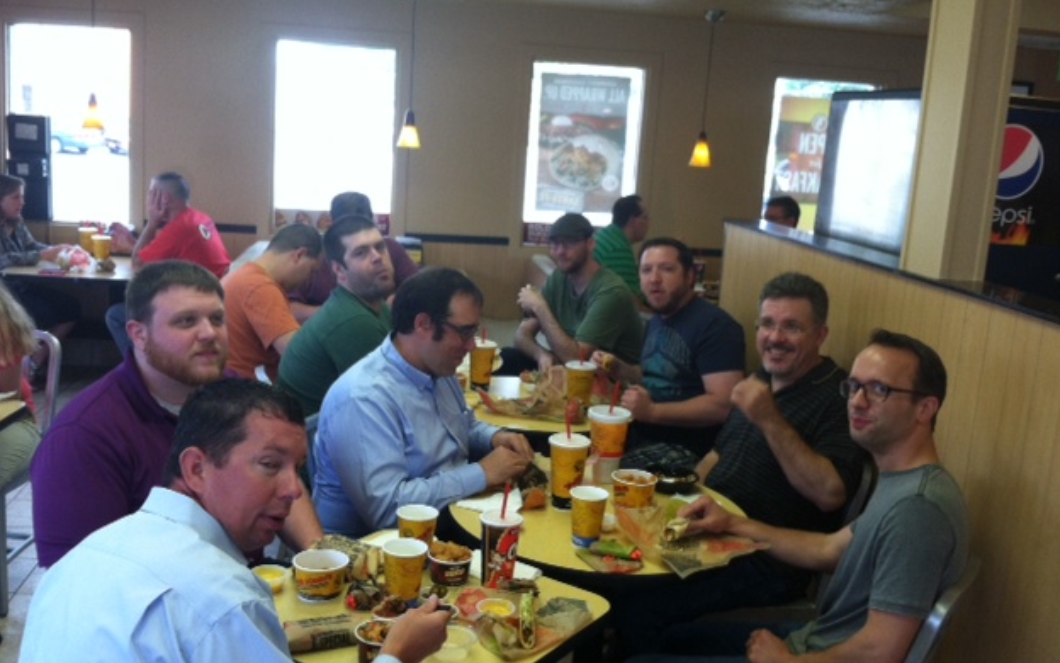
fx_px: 1098
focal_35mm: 38
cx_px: 523
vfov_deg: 33.6
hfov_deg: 51.5
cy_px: 320
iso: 100
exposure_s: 1/60
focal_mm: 3.85
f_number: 2.8
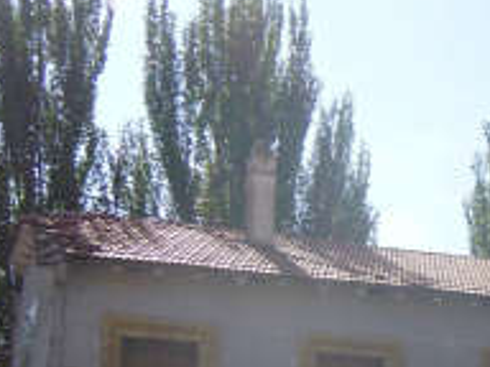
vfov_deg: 14.4
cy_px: 428
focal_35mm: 100
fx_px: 1416
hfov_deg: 17.7
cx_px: 720
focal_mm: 4.5
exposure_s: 1/1000
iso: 100
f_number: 3.1
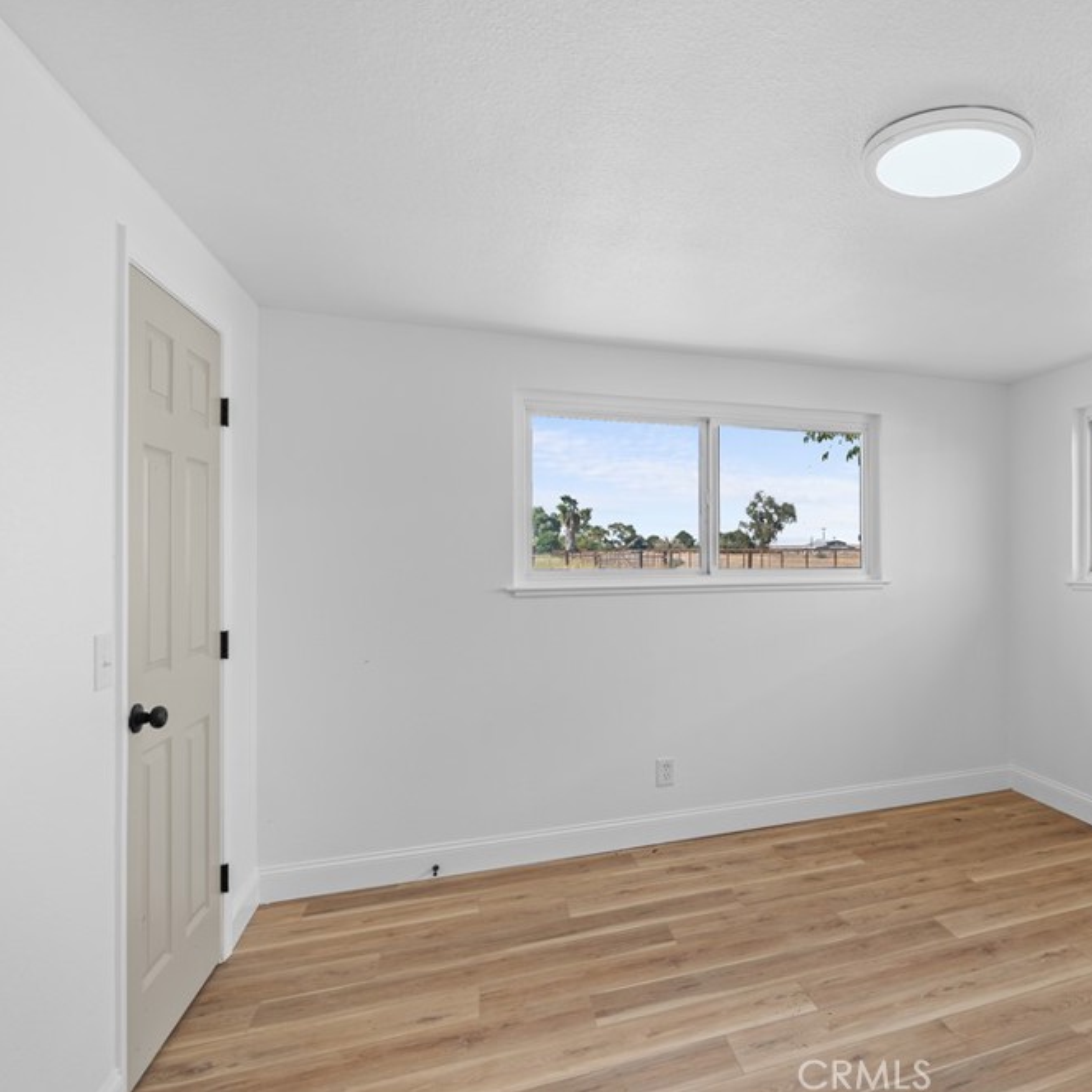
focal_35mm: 21
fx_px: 749
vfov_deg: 72.1
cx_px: 827
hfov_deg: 67.3
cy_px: 537
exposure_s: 1/30
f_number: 5.6
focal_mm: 16
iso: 200
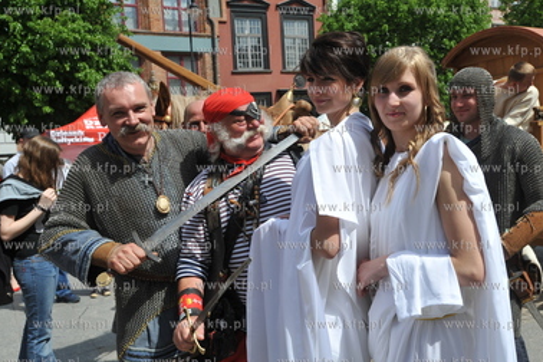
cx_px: 284
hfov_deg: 51.9
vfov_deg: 35.9
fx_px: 558
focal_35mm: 37
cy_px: 187
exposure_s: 1/500
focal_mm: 35
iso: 200
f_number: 8
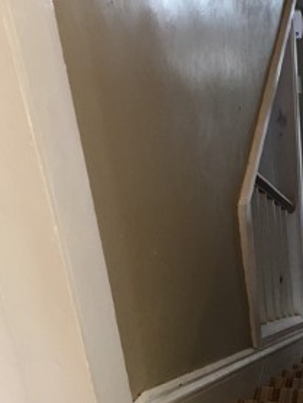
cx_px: 339
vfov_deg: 23.4
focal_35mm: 80
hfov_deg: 17.8
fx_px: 932
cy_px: -3
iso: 80
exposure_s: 1/30
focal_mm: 4.15
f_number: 2.2
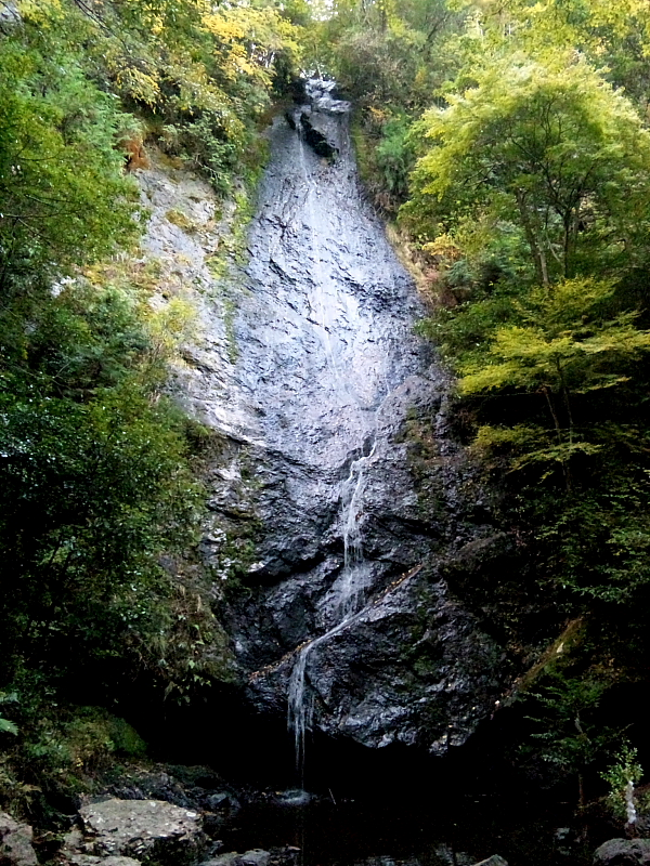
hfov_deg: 48.2
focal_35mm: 29
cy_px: 433
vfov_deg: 61.7
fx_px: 726
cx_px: 325
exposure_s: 1/16.7
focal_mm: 4.82
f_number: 2.8
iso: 460
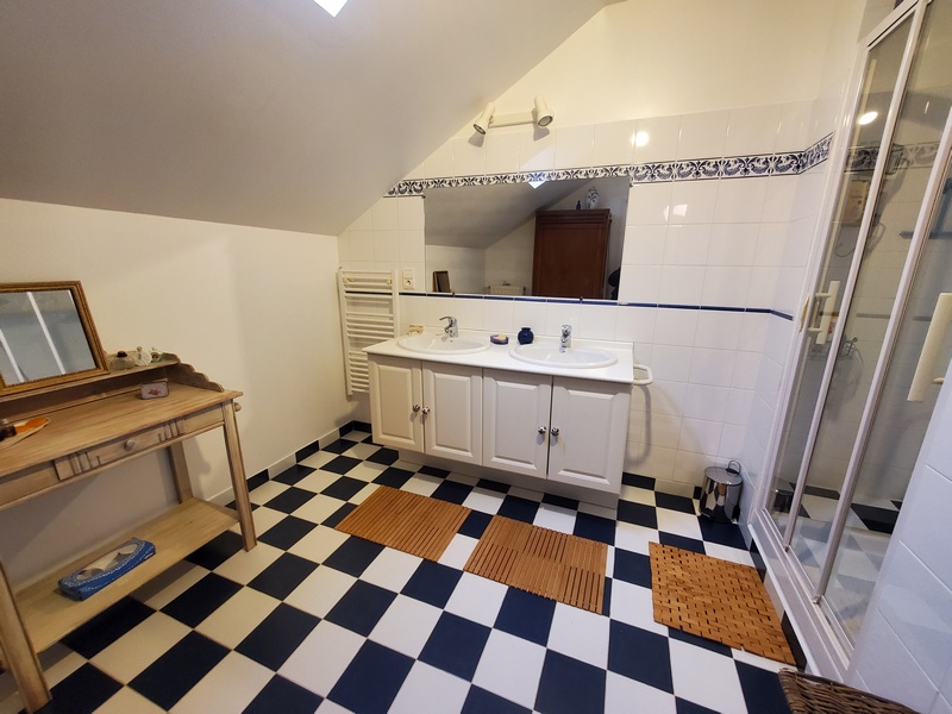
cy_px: 357
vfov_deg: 89.9
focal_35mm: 13
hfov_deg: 106.2
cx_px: 476
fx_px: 358
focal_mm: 1.8
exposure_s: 1/33
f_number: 2.2
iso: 640
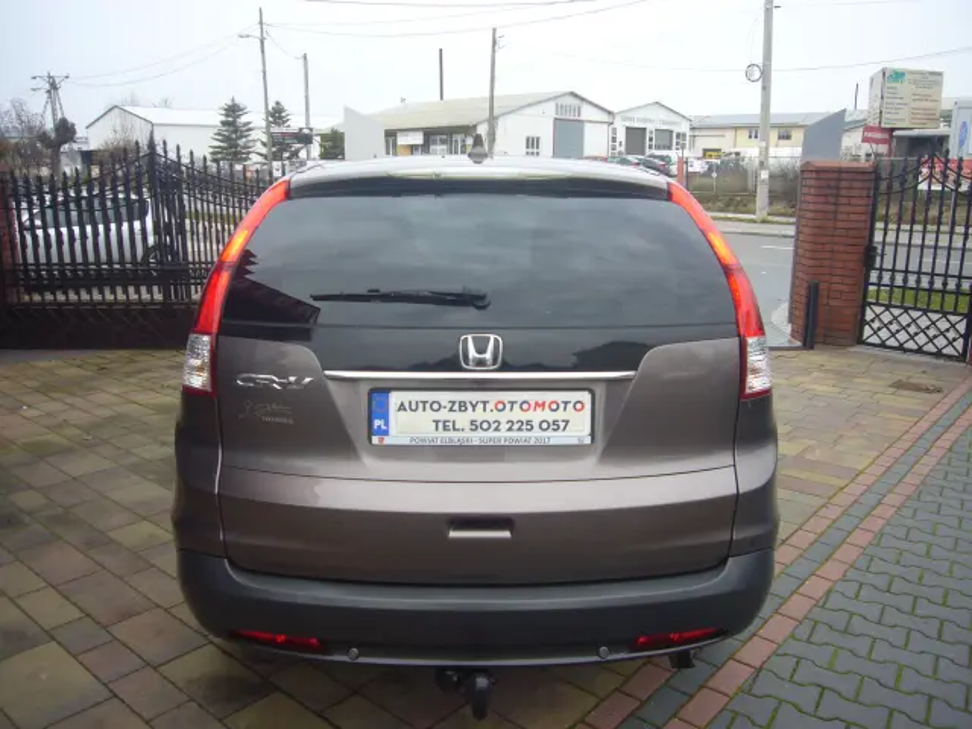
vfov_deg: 49.7
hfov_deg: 63.4
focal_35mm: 28
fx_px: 786
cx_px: 486
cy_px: 364
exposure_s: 1/125
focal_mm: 4.6
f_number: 2.8
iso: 80
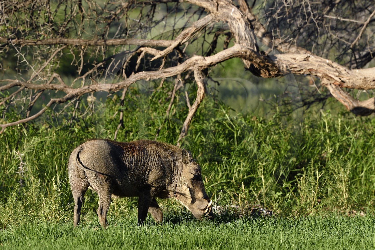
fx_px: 2259
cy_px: 120
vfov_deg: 6.3
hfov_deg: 9.5
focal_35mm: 217
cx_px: 198
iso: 200
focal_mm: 200
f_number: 8
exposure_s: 1/320
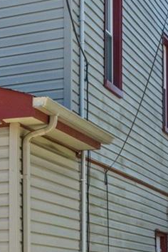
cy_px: 266
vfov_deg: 15.1
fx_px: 931
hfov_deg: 9.4
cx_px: -216
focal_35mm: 133
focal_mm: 23
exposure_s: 1/320
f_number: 11
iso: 400
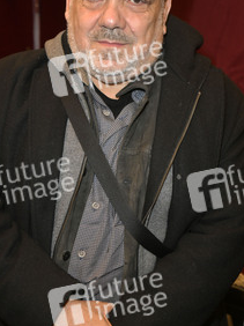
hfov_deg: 24.4
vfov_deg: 32.1
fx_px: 565
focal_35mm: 60
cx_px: 141
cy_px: 127
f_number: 5
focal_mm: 44
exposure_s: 1/125
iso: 2000
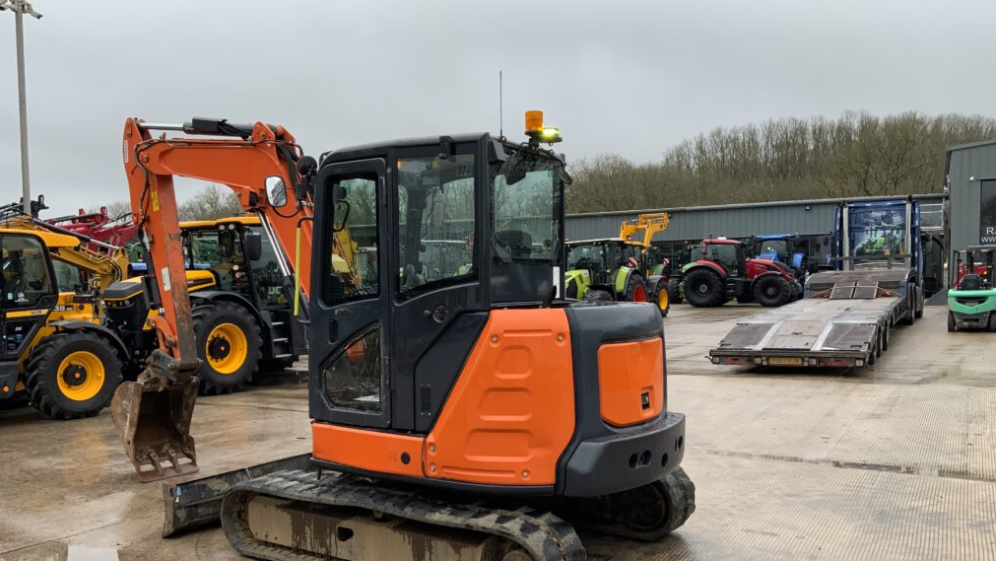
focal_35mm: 32
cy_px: 337
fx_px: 845
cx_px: 495
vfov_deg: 36.6
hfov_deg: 61.0
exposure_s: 1/353
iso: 16
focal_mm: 3
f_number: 1.8
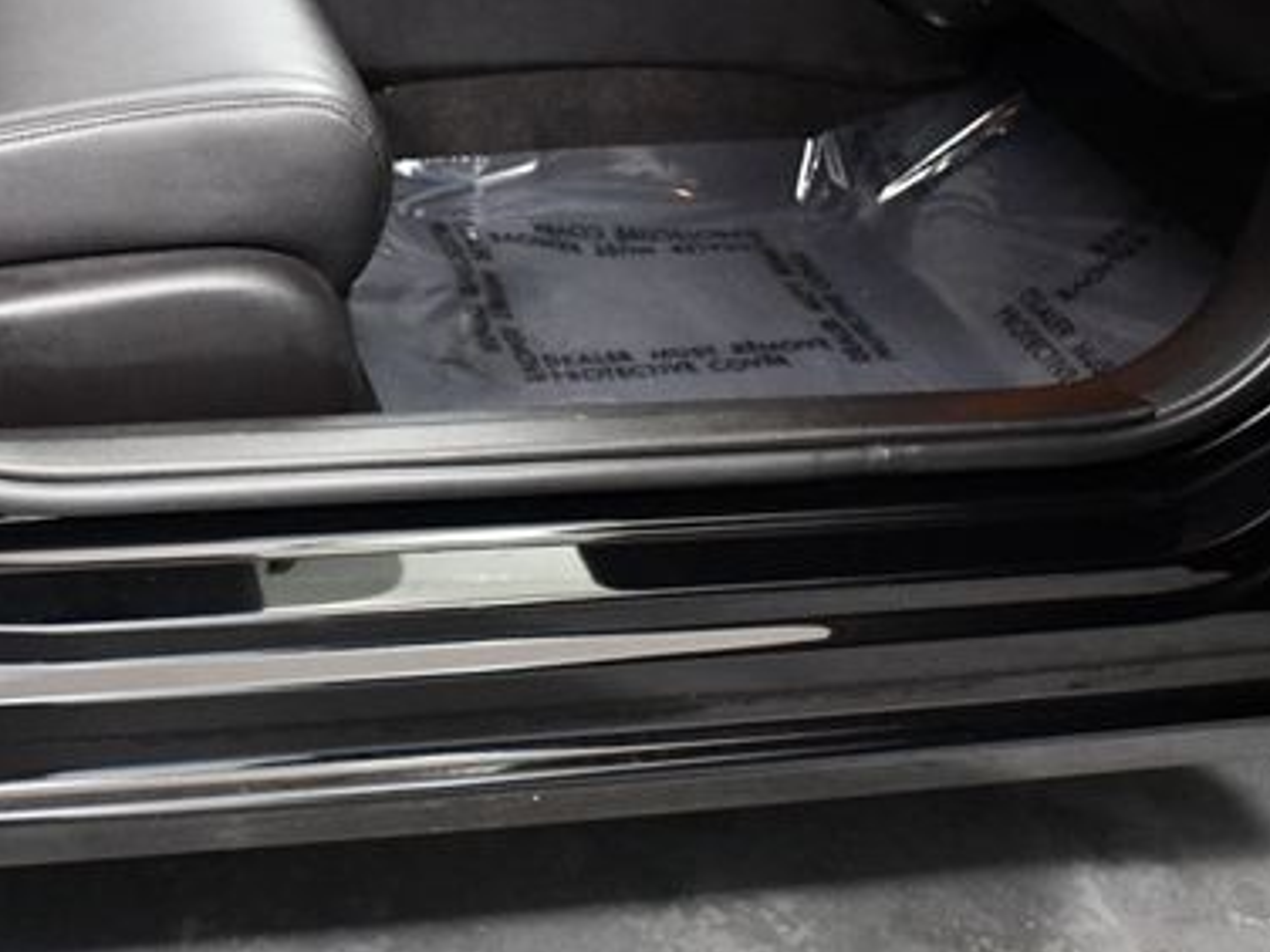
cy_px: 442
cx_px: 318
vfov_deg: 24.8
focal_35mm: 59
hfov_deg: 32.1
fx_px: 2165
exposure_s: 1/60
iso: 3200
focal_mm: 18
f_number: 3.5
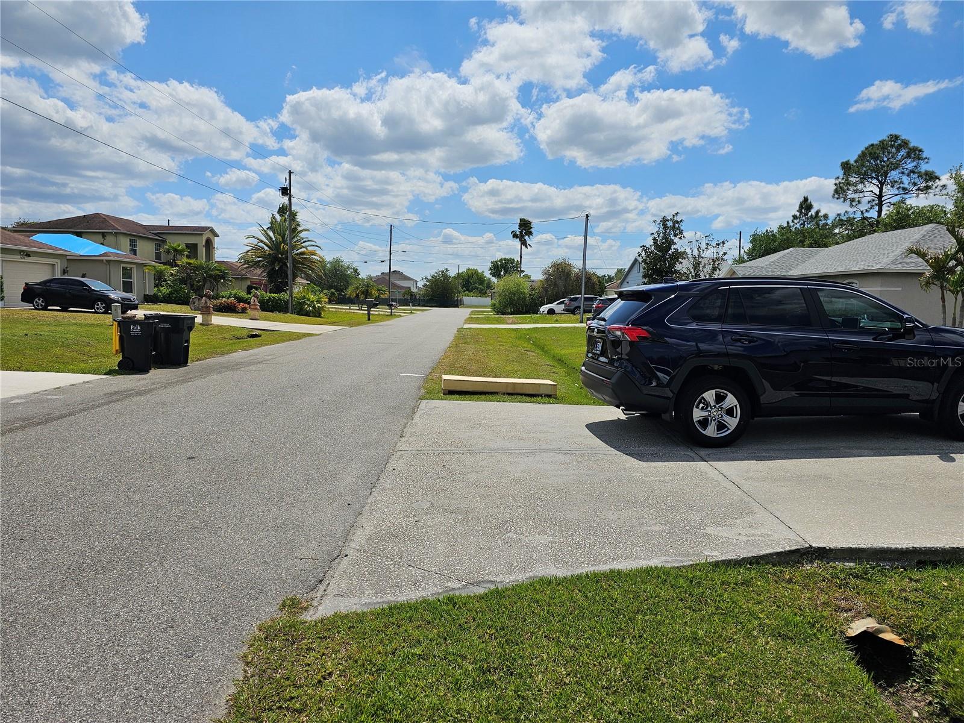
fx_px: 641
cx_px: 482
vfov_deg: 58.9
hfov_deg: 73.9
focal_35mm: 23
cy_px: 362
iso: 10
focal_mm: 6.3
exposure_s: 1/1834
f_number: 1.7
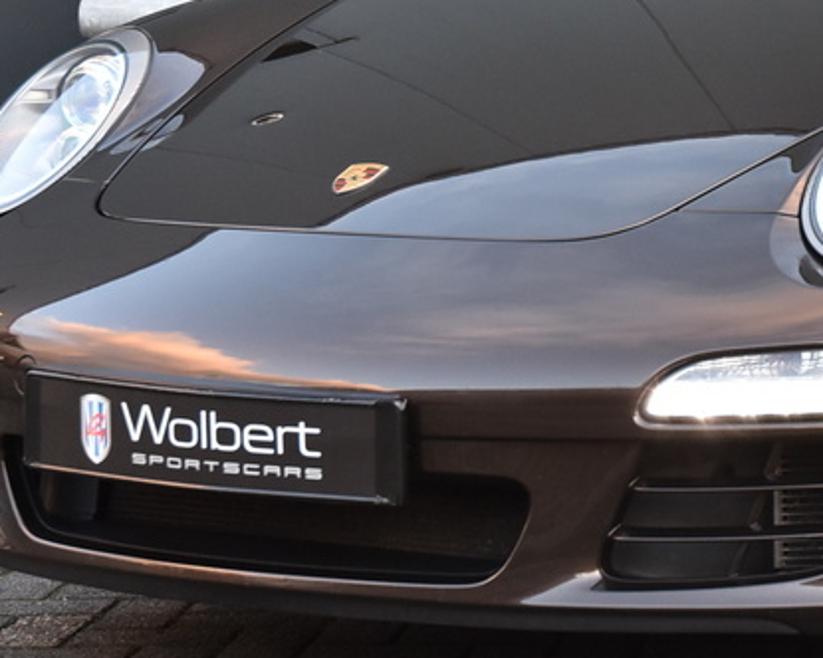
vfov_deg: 9.3
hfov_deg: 11.5
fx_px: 4019
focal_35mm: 165
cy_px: -26
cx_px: 928
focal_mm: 38
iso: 800
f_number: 5
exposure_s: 1/100
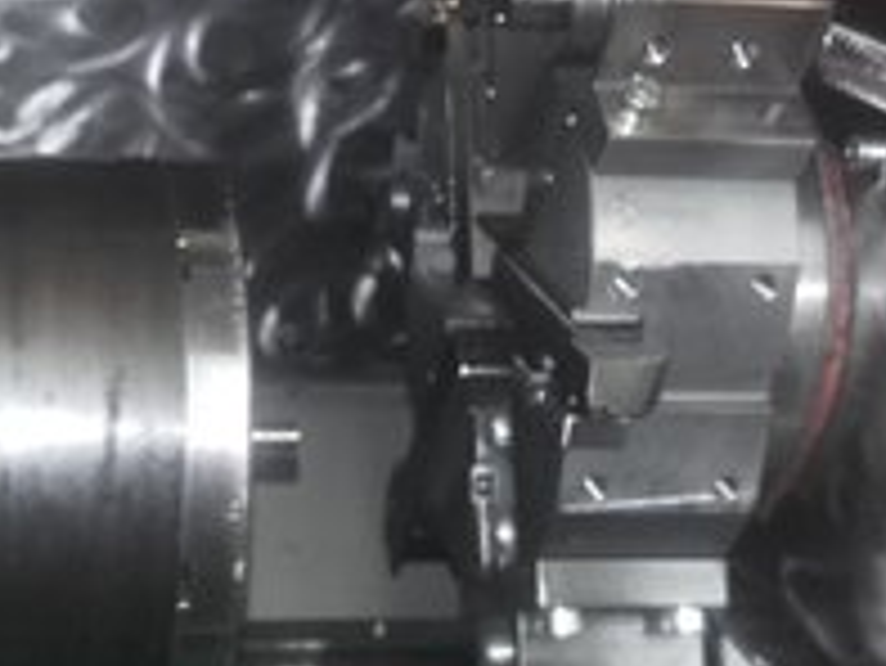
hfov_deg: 30.2
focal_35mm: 63
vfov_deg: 23.3
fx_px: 1613
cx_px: 211
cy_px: 382
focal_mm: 3.31
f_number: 2.2
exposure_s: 1/25
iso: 180
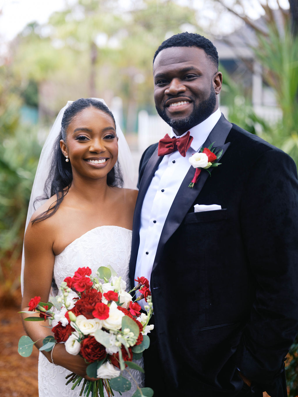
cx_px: 149
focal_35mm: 44
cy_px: 198
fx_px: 505
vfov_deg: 42.9
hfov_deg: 32.9
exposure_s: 1/200
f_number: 2
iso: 800
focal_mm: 55
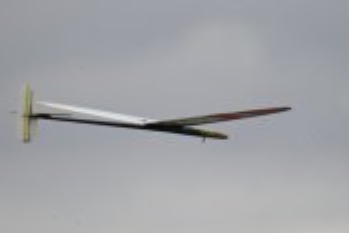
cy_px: 94
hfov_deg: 1.8
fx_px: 10993
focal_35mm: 1133
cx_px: 196
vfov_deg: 1.2
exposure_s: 1/4000
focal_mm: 400
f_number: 6.3
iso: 1250
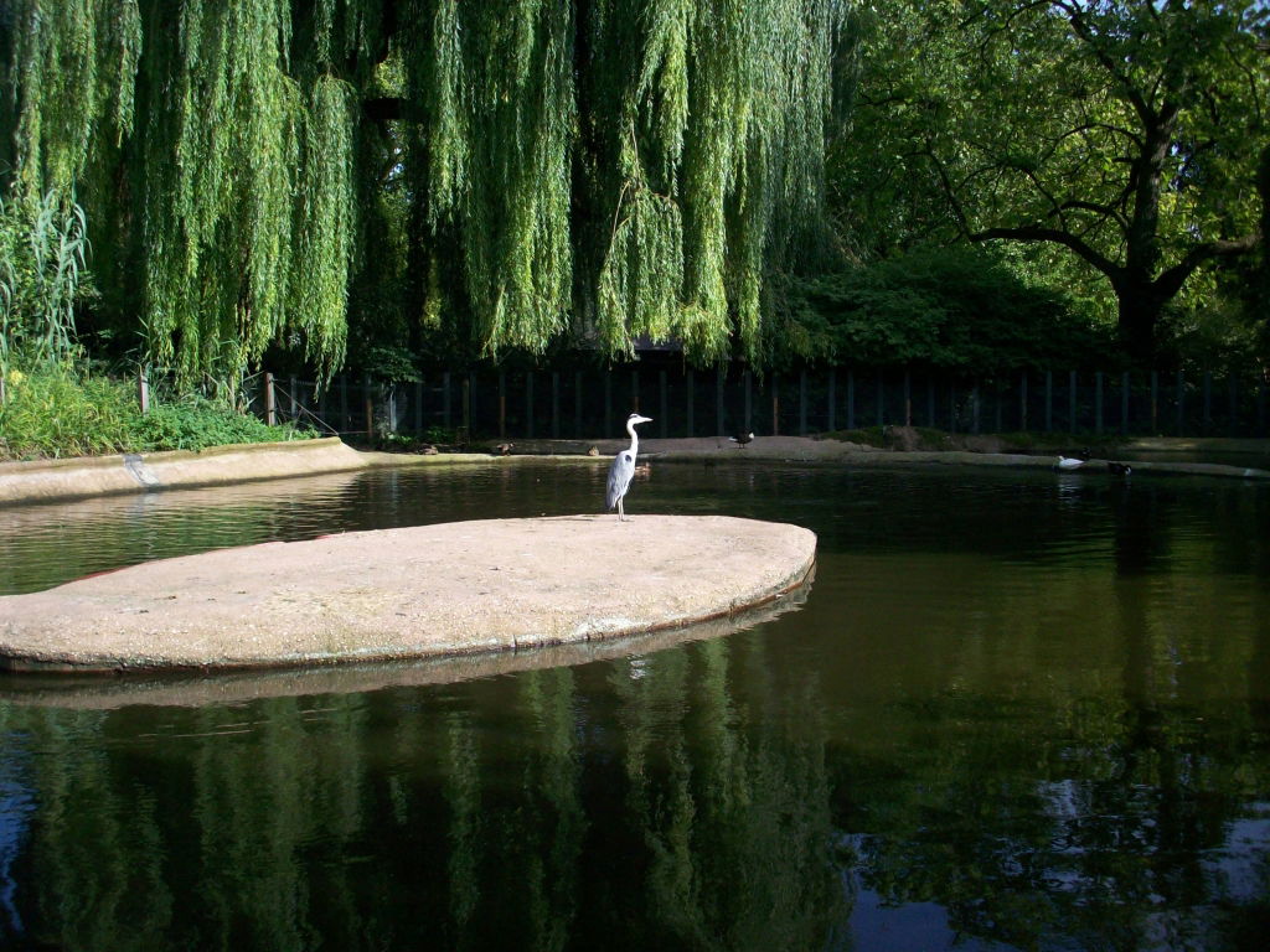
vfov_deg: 38.7
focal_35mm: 37
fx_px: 1357
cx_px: 635
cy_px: 476
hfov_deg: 50.1
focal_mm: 6.2
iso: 80
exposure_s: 1/203
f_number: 5.6
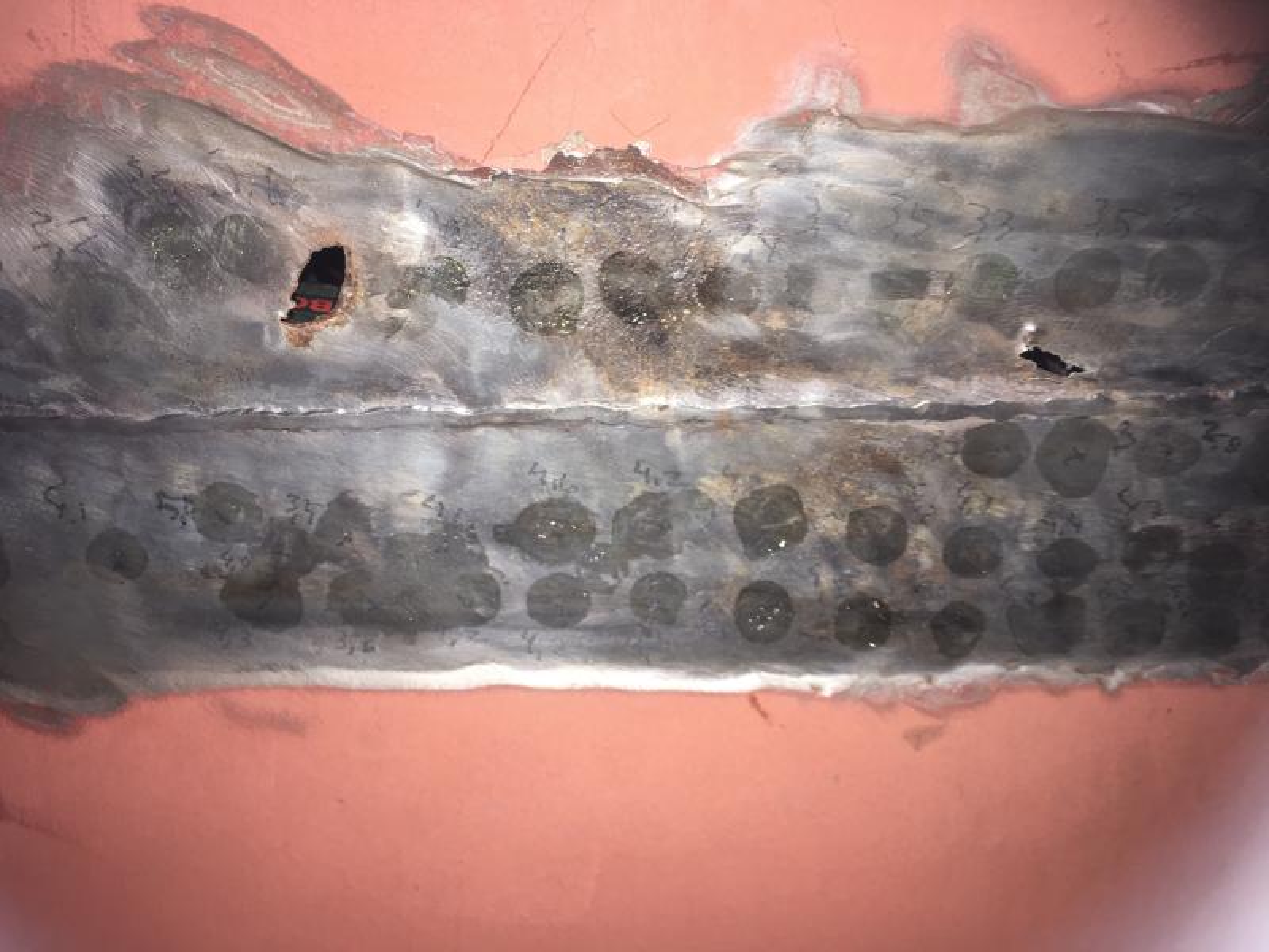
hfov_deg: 61.7
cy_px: 476
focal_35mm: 29
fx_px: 1063
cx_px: 634
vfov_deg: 48.2
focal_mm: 4.15
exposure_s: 1/17
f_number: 2.2
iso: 25
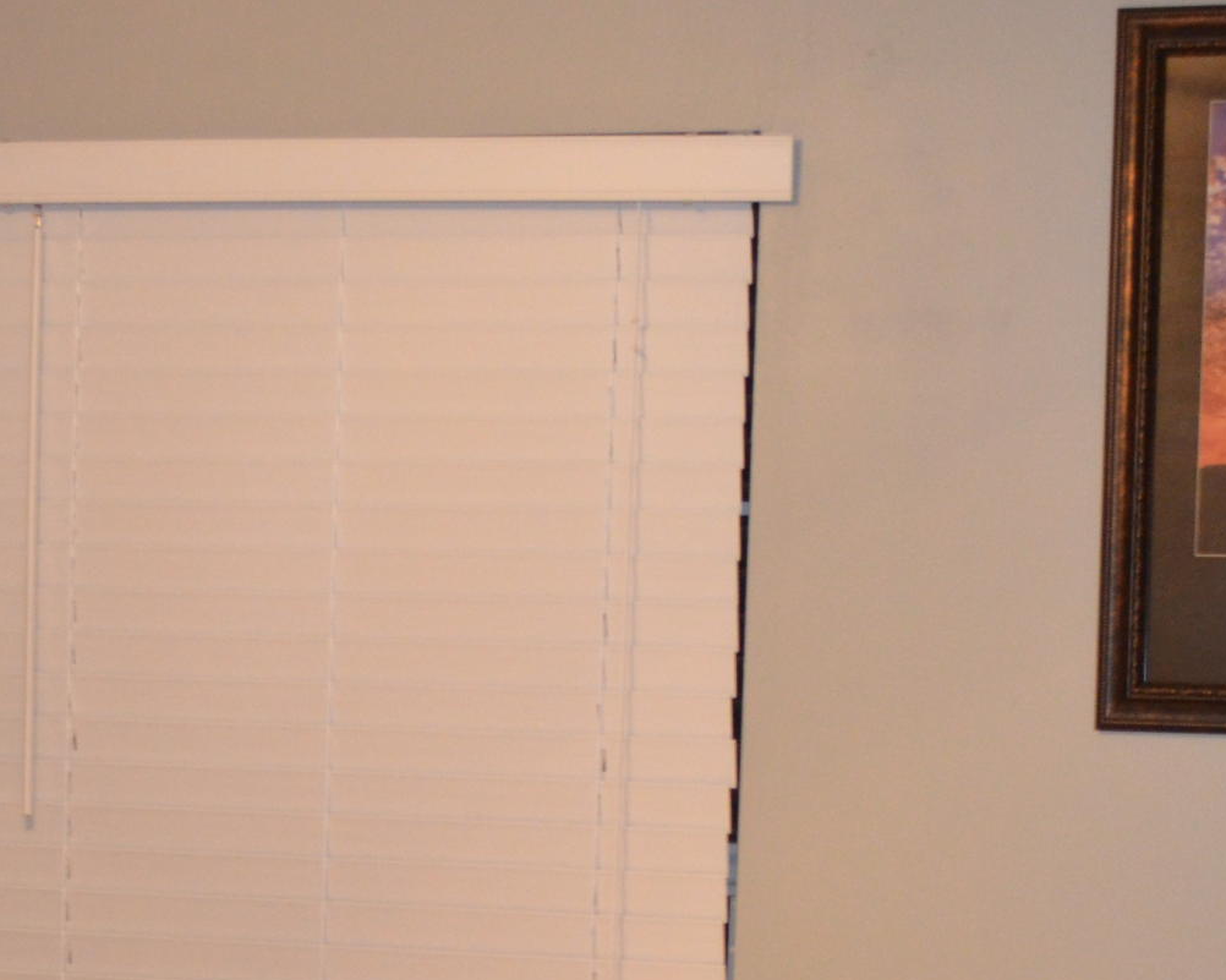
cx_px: 600
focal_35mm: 101
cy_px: 1077
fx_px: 3664
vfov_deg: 14.9
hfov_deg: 19.0
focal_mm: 24
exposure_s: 1/60
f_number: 4
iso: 1600
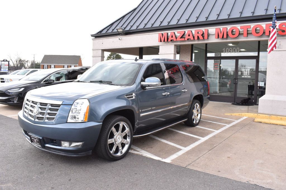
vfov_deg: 43.6
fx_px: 238
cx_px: 143
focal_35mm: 30
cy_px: 95
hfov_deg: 61.9
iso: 400
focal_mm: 20
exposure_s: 1/160
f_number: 8
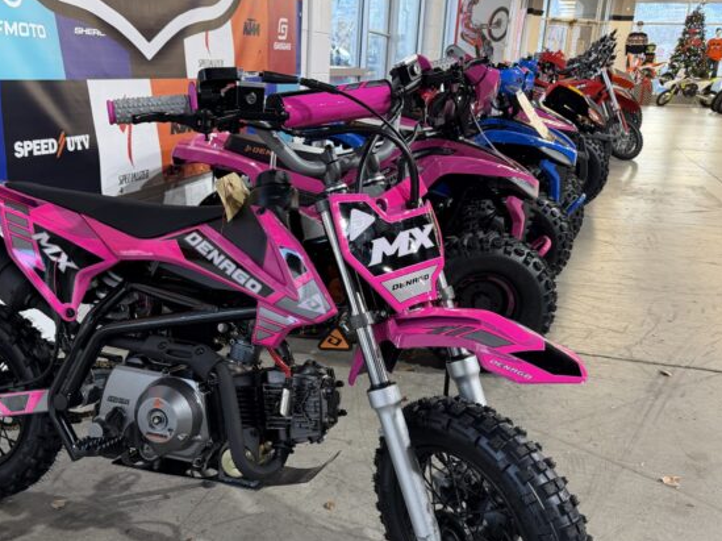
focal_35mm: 35
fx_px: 730
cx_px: 285
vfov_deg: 40.4
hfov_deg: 52.3
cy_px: 340
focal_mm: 6.76
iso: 160
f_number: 1.78
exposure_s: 1/60
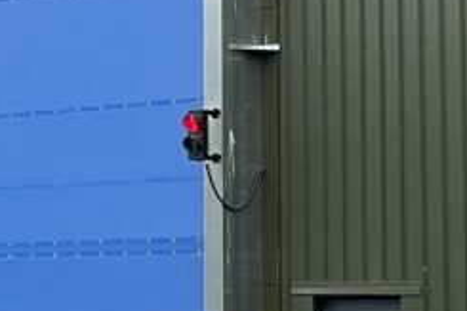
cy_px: -88
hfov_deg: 9.1
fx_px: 2930
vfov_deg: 6.0
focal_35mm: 226
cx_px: 23
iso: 25
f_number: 2
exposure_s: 1/99
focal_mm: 6
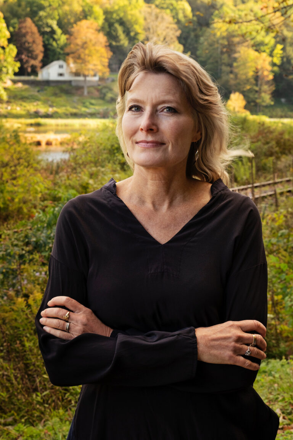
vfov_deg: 32.4
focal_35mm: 62
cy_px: 220
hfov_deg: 21.9
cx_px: 146
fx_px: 757
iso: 250
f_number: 8
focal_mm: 41.1
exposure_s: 1/60
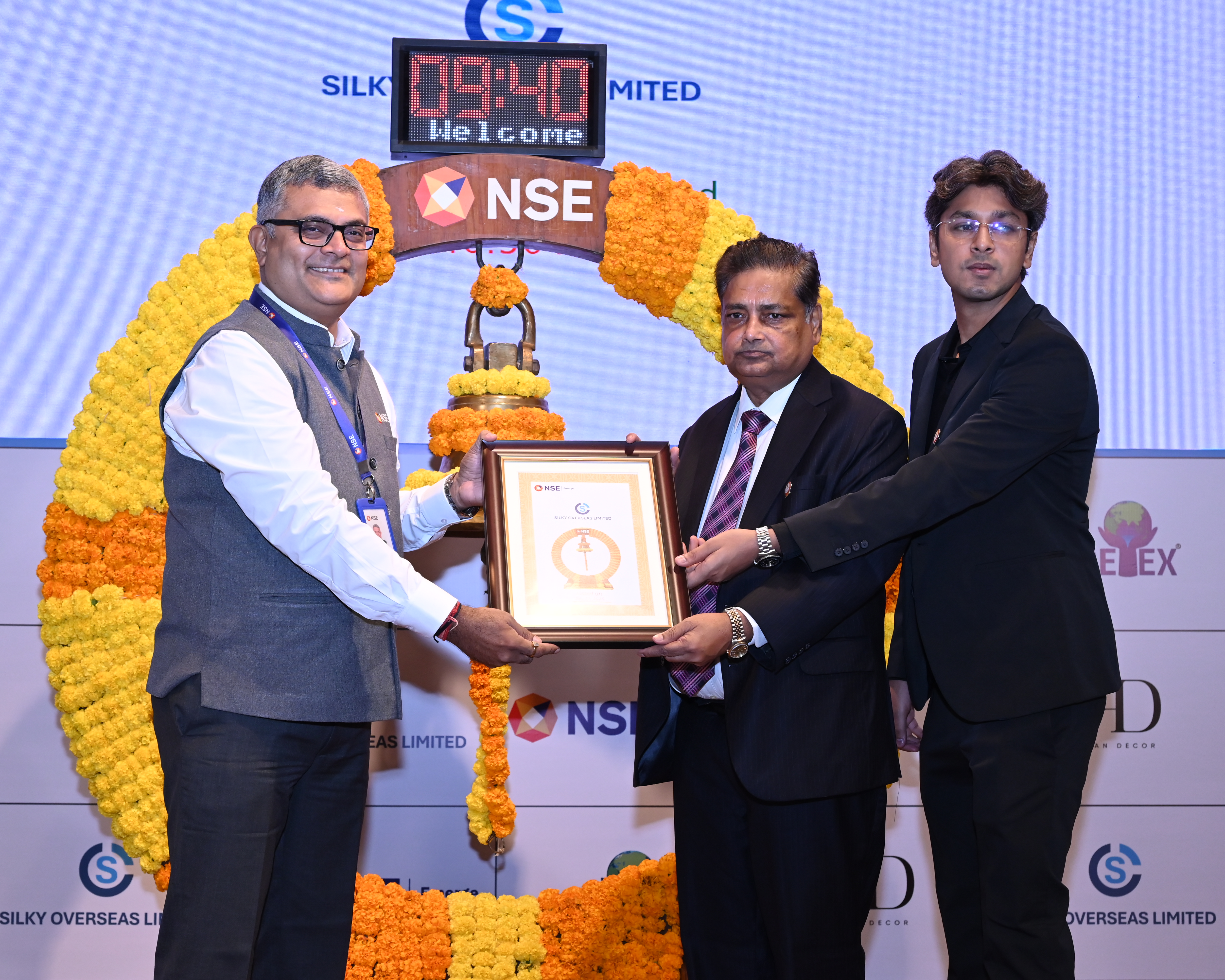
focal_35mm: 50
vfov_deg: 30.3
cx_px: 568
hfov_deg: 37.3
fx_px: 1813
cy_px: 491
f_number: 5.6
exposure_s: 1/125
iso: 1250
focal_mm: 44
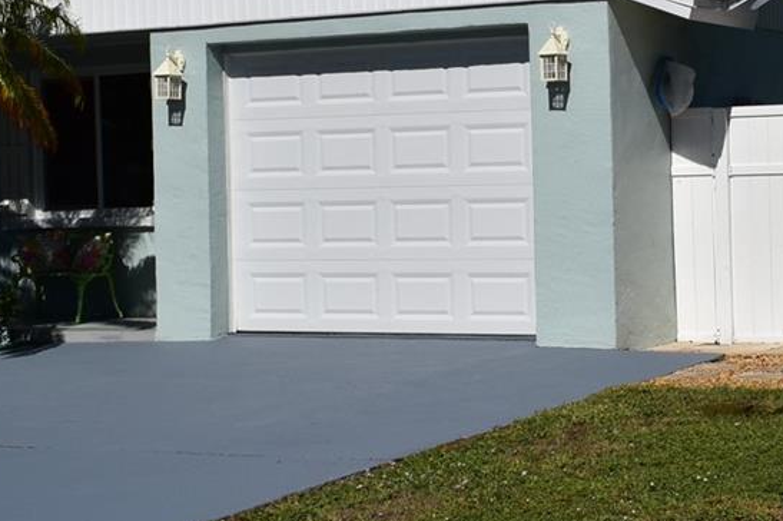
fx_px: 1717
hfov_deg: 24.5
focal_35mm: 79
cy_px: 172
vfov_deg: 17.2
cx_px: 780
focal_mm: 18
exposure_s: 1/640
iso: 200
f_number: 11
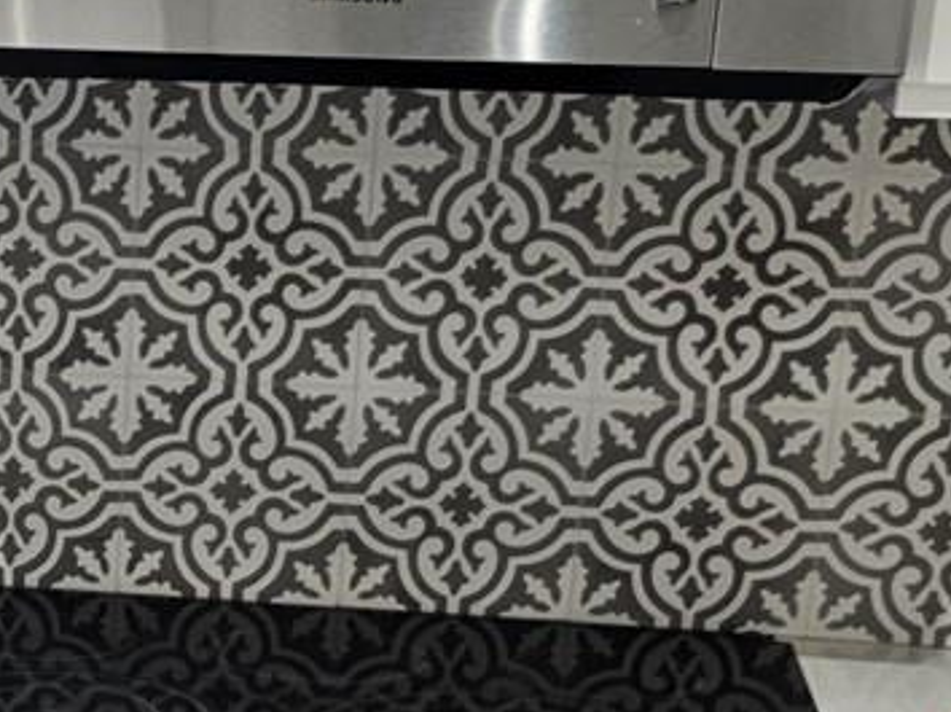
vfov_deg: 13.9
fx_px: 2855
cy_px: 806
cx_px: -73
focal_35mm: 104
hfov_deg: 18.3
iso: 160
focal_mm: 6.3
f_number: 1.7
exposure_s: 1/120
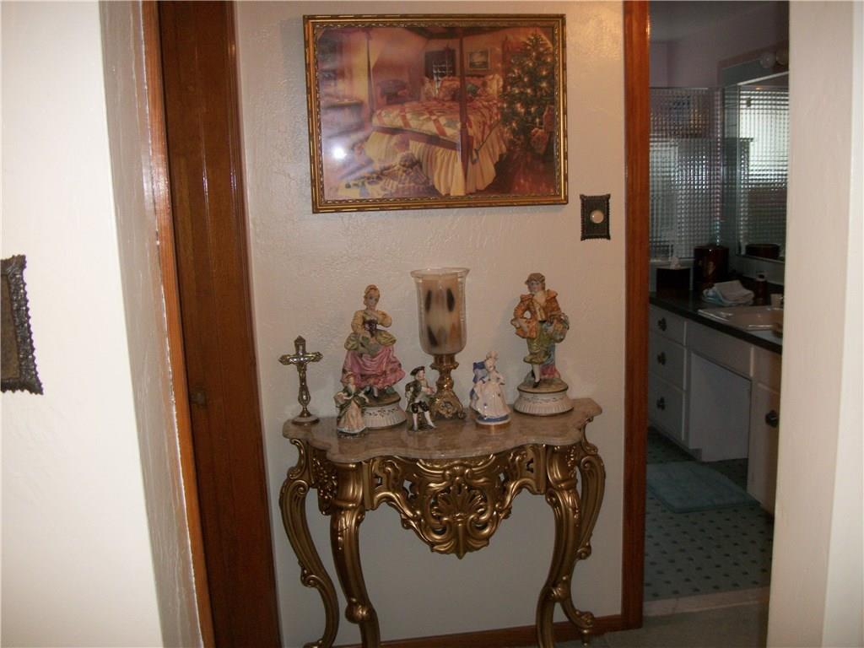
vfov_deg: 44.2
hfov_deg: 56.8
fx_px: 799
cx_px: 432
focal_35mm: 32
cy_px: 324
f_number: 2.9
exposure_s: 1/30
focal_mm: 5.7
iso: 160
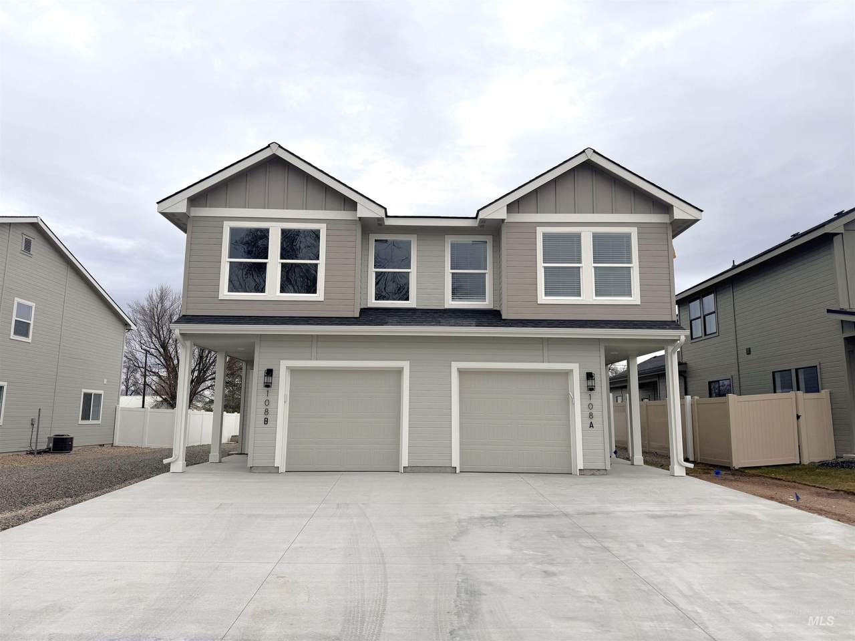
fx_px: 593
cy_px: 320
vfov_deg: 56.8
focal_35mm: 24
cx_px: 428
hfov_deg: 71.6
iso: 80
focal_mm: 6.76
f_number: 1.78
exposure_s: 1/9009
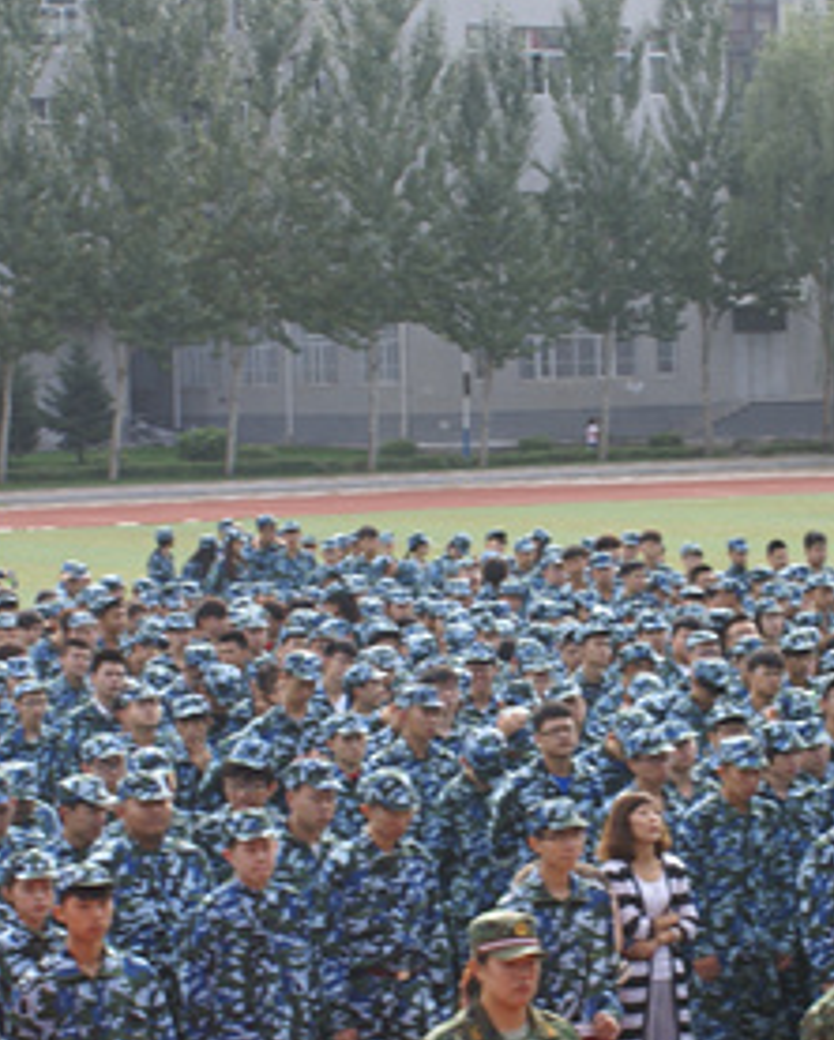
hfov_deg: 12.6
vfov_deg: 15.7
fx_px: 3760
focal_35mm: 122
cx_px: 548
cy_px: 678
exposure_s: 1/80
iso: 100
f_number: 9
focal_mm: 30
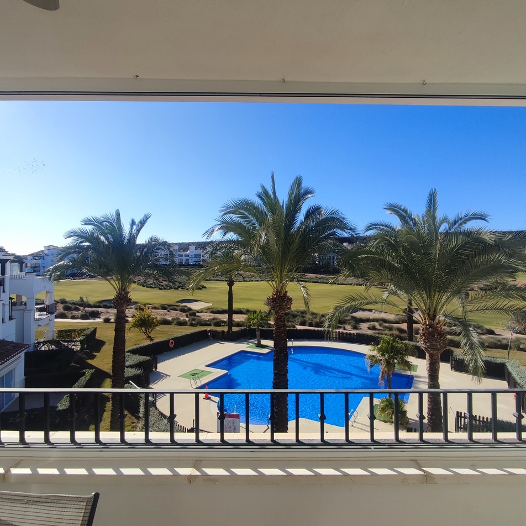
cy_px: 265
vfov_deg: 77.7
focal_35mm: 19
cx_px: 270
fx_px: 327
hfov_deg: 77.7
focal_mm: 1.65
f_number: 2.2
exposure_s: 1/1421
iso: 50
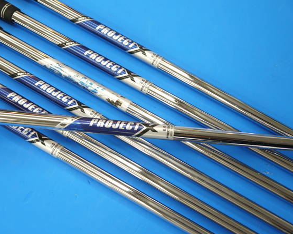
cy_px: 118
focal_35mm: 54
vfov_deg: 28.1
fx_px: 468
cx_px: 125
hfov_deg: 34.7
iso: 200
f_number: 4.5
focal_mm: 24
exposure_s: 1/60
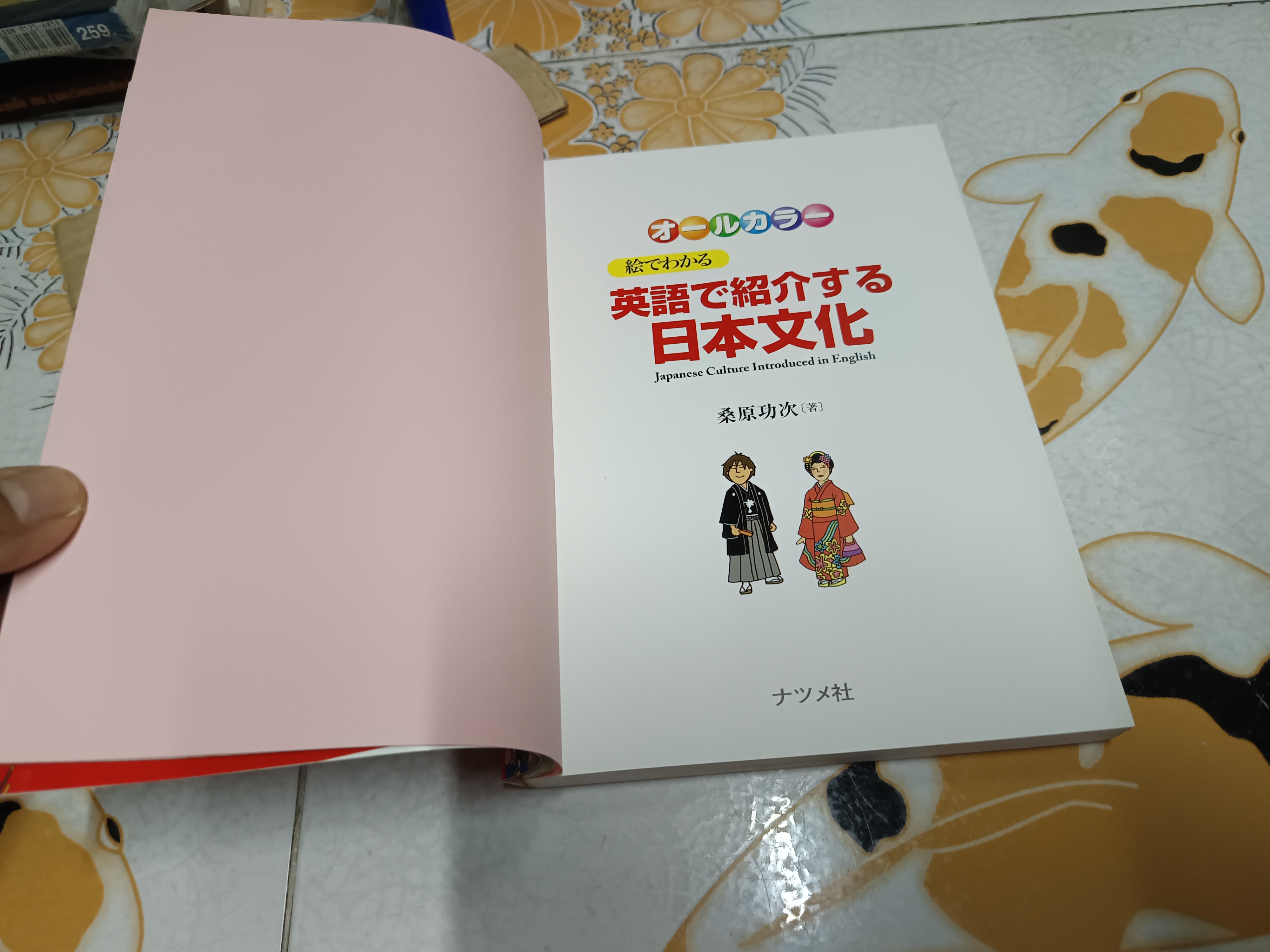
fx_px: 881
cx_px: 635
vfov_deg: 56.8
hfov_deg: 71.6
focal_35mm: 24
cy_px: 476
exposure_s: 1/50
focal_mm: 5.31
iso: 1054
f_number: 1.7
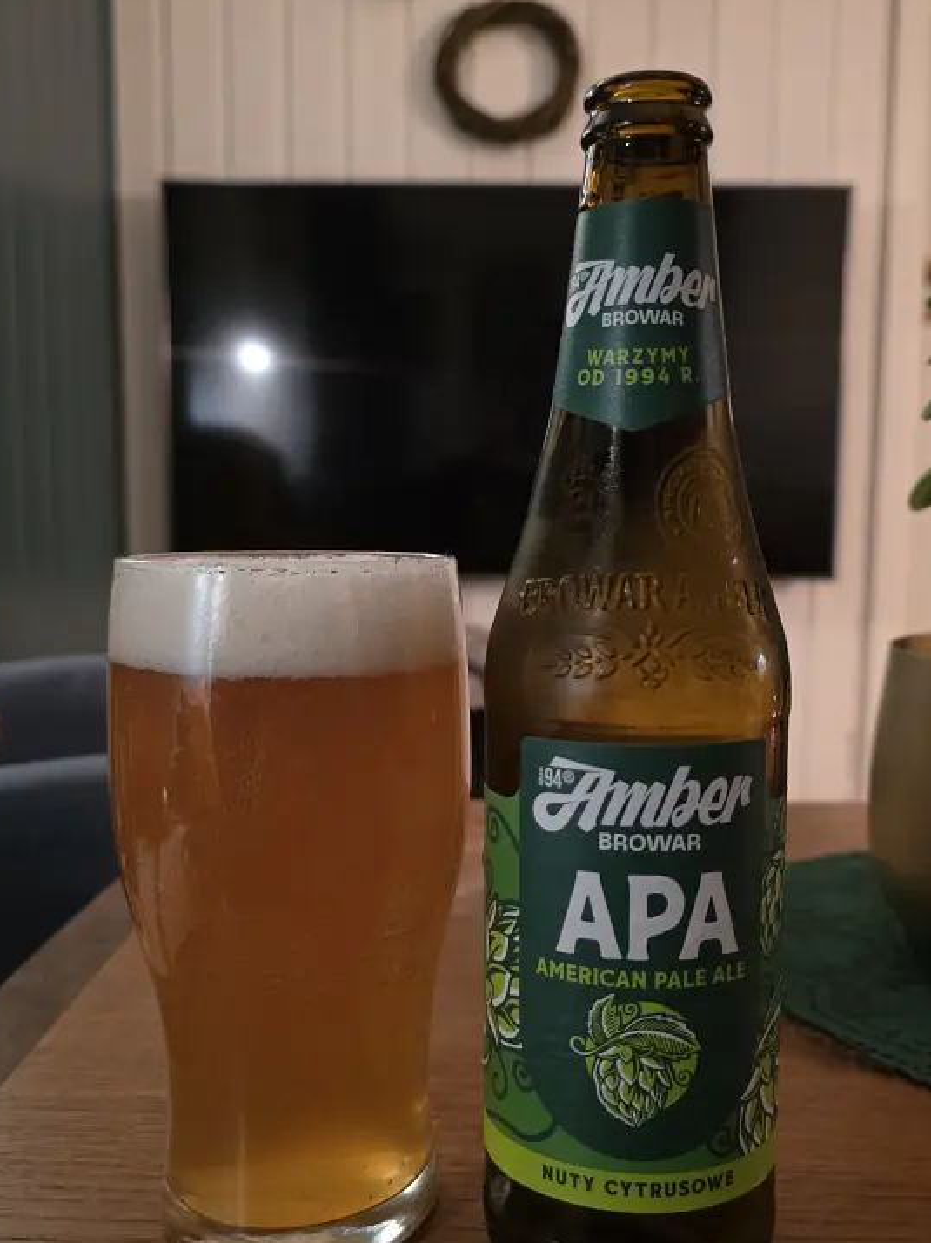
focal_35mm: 33
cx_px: 486
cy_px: 662
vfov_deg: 55.3
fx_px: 1184
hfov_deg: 42.9
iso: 1600
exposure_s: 1/16.7
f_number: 1.7
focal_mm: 6.3
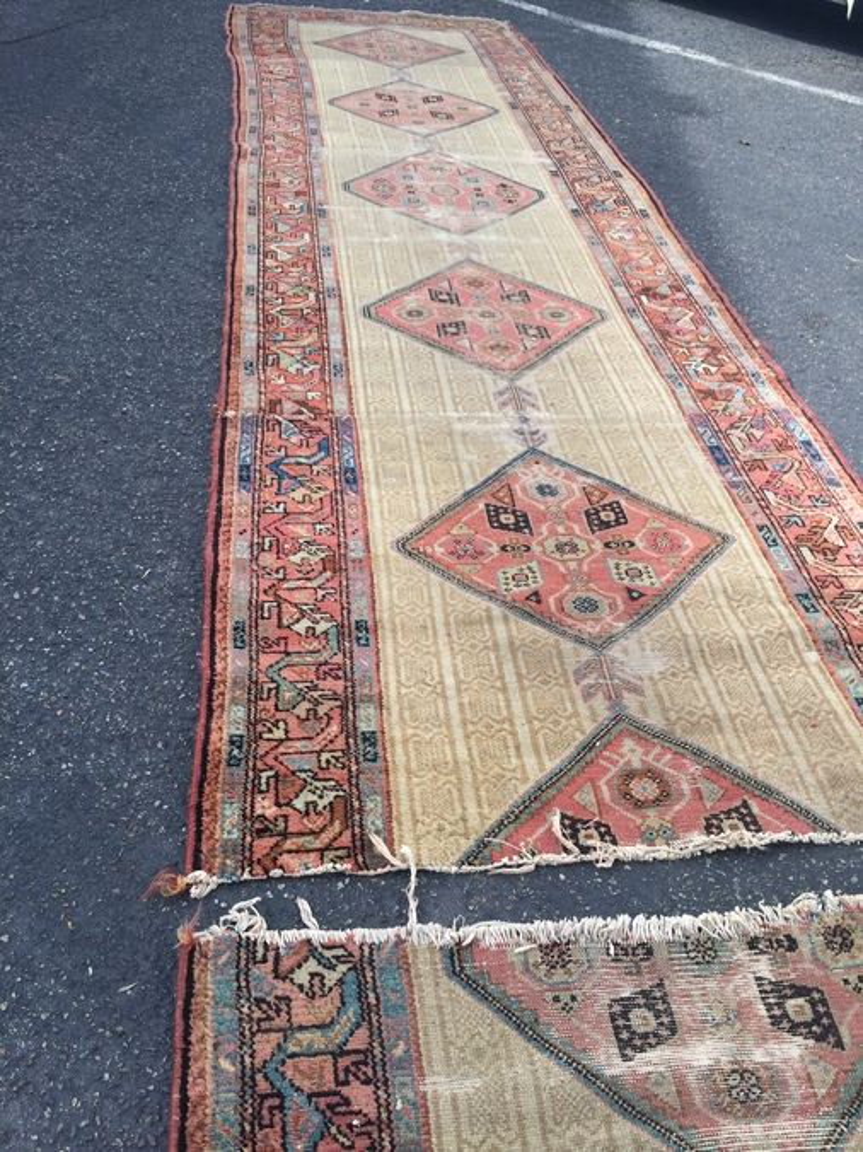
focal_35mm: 30
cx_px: 432
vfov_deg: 60.0
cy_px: 576
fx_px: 998
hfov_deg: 46.8
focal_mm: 4.12
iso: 32
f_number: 2.2
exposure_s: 1/855
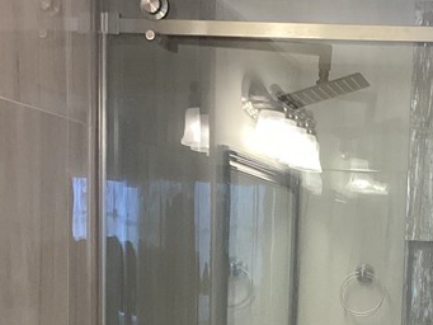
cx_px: 401
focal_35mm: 93
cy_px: 418
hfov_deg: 20.6
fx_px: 1164
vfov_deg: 15.2
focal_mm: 3.3
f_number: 2.4
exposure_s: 1/60
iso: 200
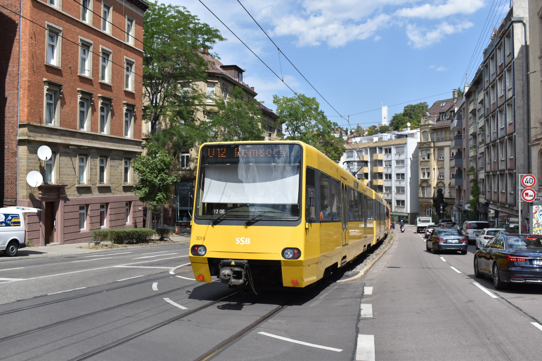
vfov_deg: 38.4
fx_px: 519
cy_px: 180
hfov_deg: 55.1
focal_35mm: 34
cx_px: 271
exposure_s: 1/1250
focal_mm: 23
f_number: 7.1
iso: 320
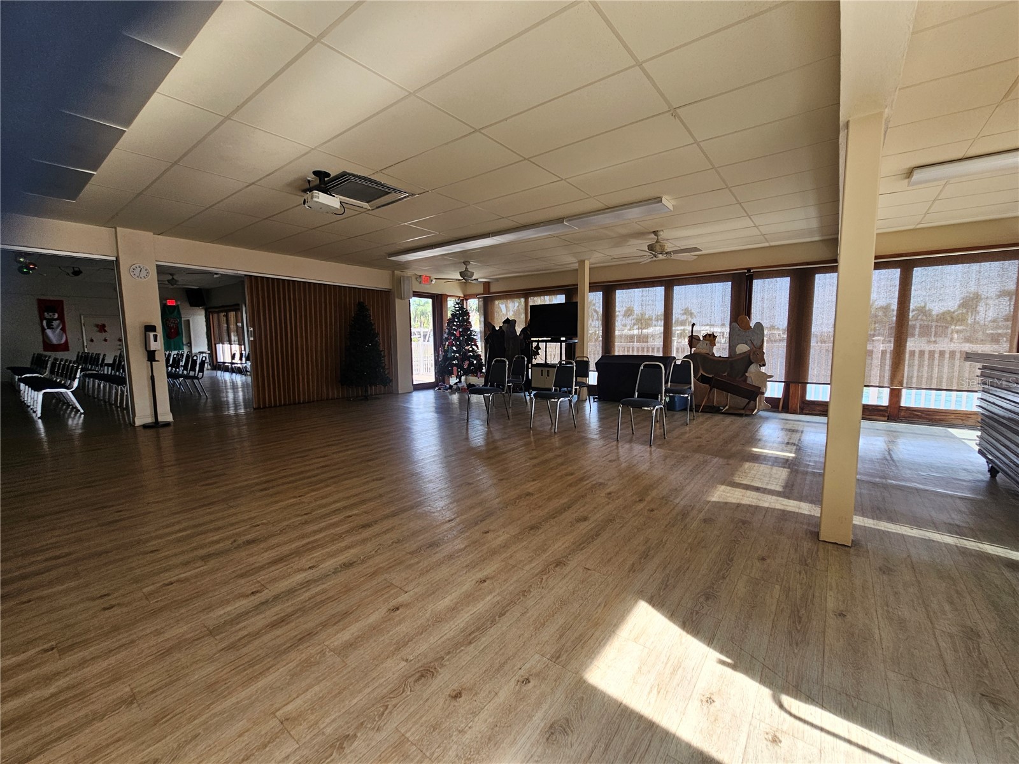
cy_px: 382
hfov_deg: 106.2
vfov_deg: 89.9
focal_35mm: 13
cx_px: 510
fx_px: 383
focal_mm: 2.2
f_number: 2.2
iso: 50
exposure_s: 1/60
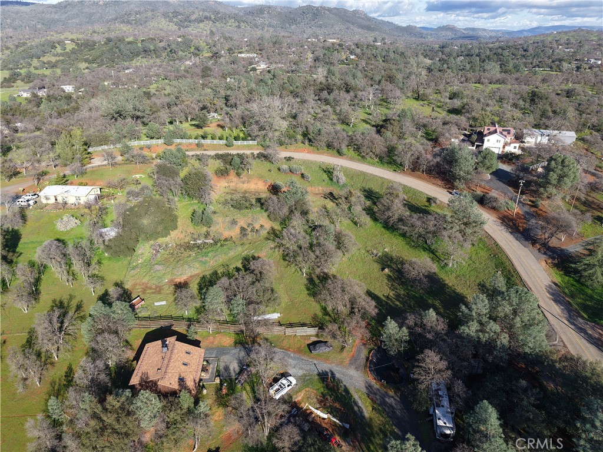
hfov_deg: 71.6
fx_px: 418
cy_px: 226
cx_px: 302
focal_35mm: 24
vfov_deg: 56.8
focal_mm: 8.67
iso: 110
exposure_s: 1/2000
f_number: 1.8
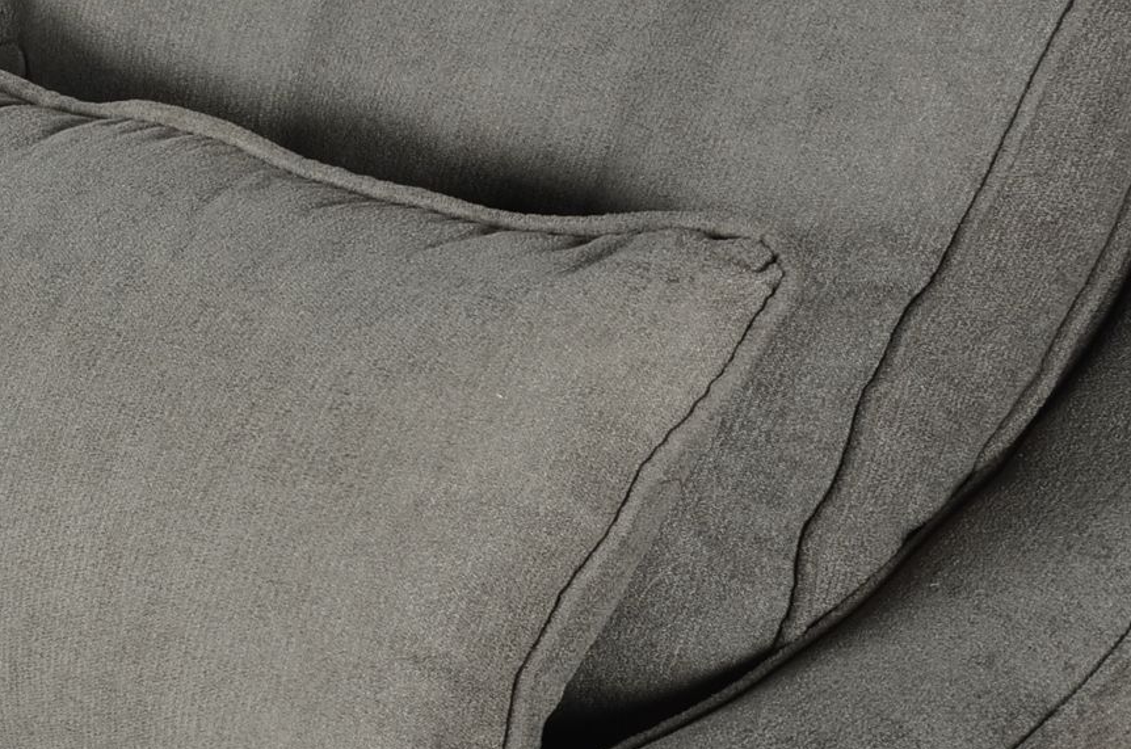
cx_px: 18
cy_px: 324
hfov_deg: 11.3
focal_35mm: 180
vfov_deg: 7.6
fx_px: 5643
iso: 160
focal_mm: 42
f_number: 7.1
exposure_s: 1/80
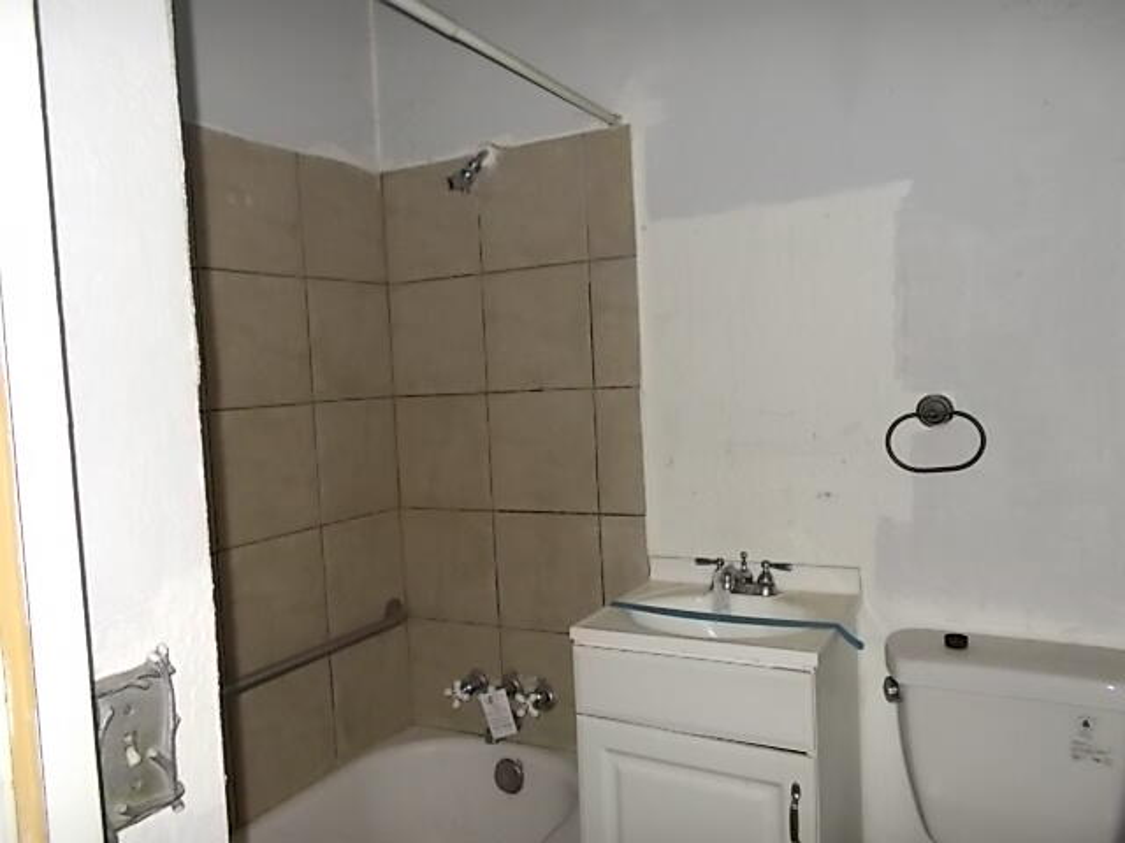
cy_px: 422
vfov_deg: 53.1
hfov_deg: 67.3
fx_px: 845
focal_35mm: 26
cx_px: 562
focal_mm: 4.6
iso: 200
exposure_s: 1/25
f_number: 3.2
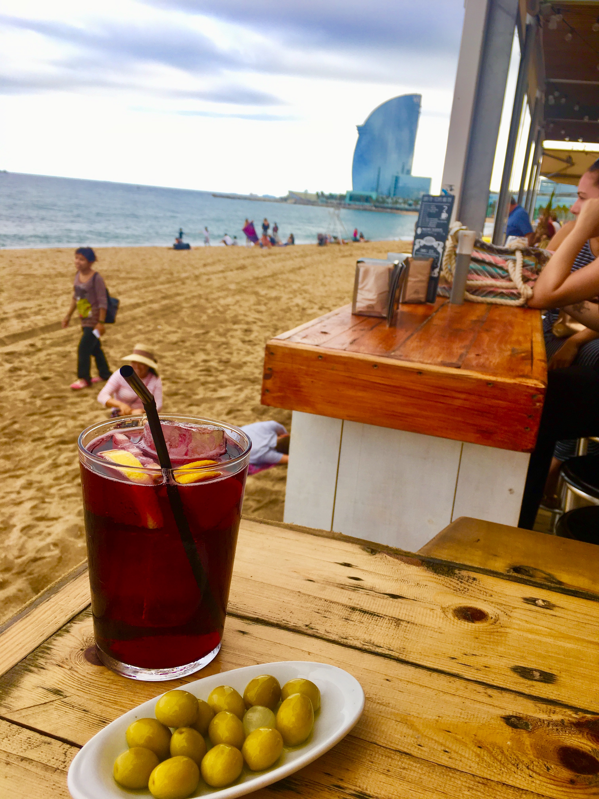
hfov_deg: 48.2
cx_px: 300
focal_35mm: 29
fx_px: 669
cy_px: 400
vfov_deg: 61.7
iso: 25
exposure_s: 1/310
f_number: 2.2
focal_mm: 4.15
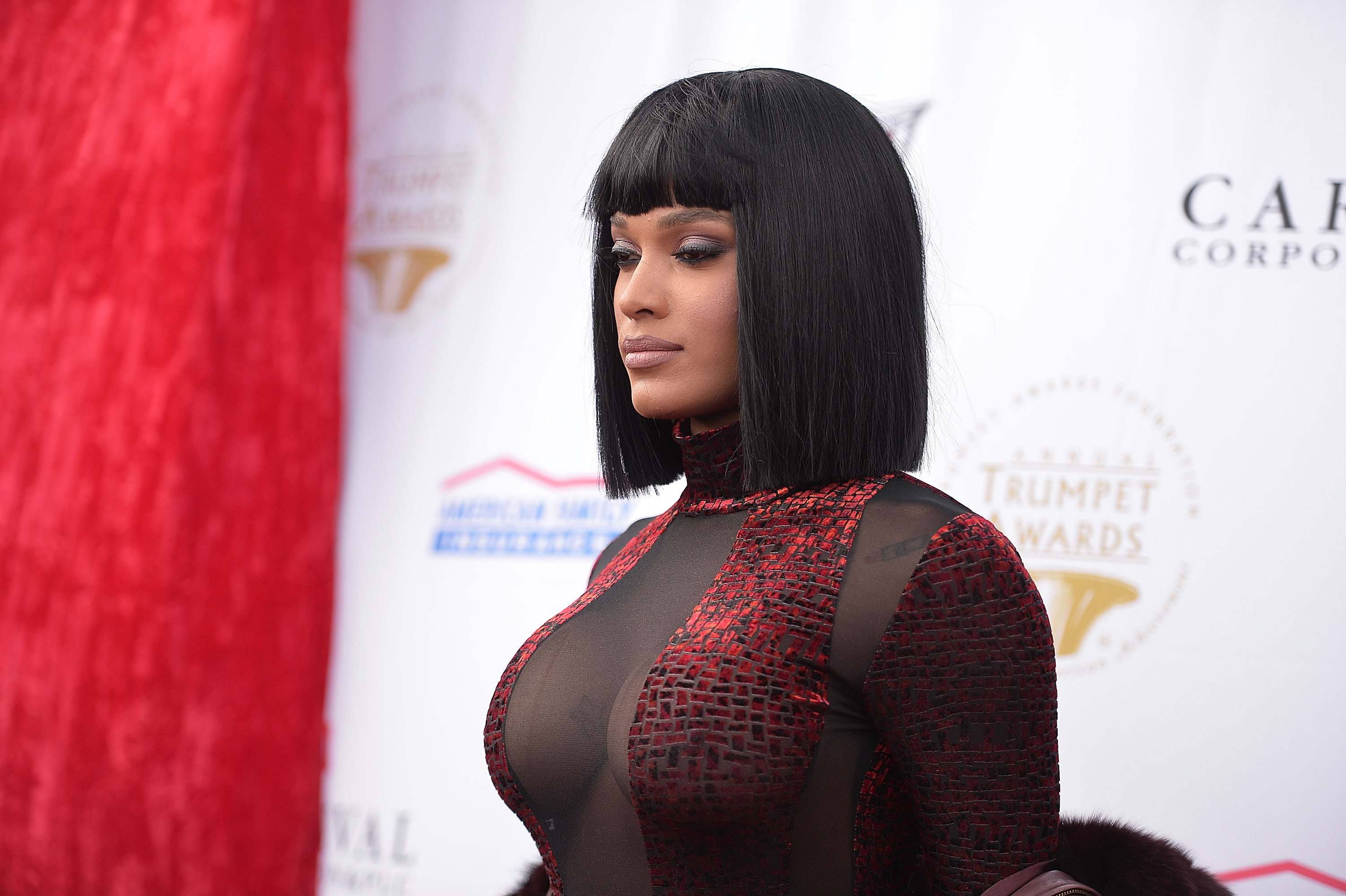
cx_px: 673
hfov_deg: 17.1
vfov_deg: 11.4
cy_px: 448
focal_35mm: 120
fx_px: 4484
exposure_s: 1/400
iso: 160
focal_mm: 120
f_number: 2.8
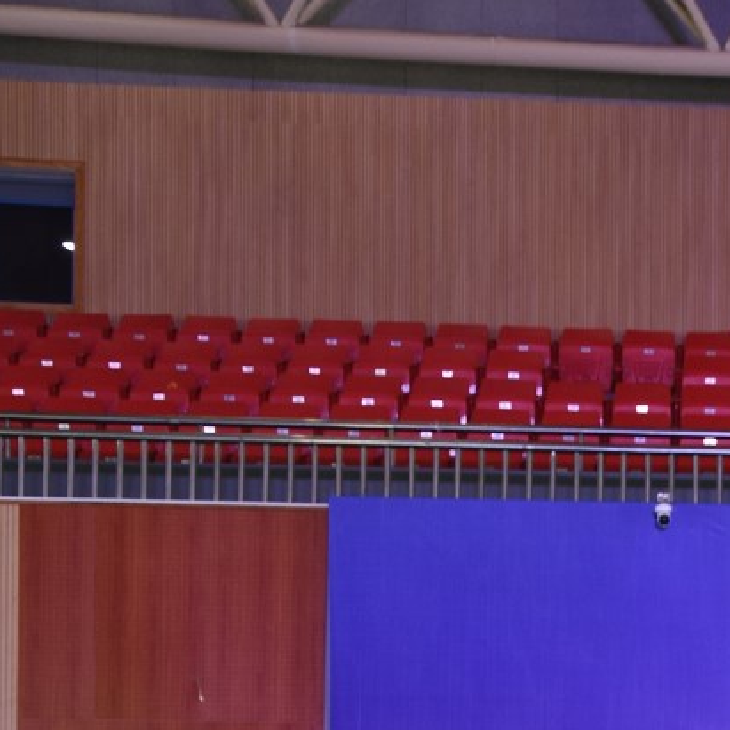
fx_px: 2839
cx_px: 929
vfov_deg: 13.6
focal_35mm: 119
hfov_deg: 14.1
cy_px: 1162
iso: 320
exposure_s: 1/30
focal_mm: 24
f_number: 3.8
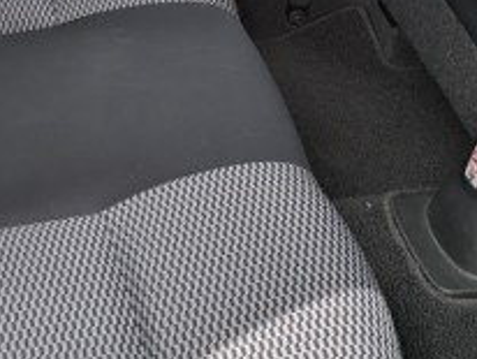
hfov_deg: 20.1
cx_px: 145
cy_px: 0
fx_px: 1338
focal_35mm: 97
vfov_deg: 15.0
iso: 44
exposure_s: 1/618
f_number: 1.89
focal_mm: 5.43
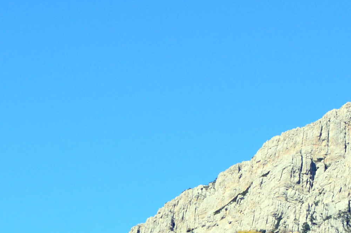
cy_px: 205
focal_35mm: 236
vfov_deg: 5.8
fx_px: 2301
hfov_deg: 8.3
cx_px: 714
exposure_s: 1/500
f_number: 11
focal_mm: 35
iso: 360
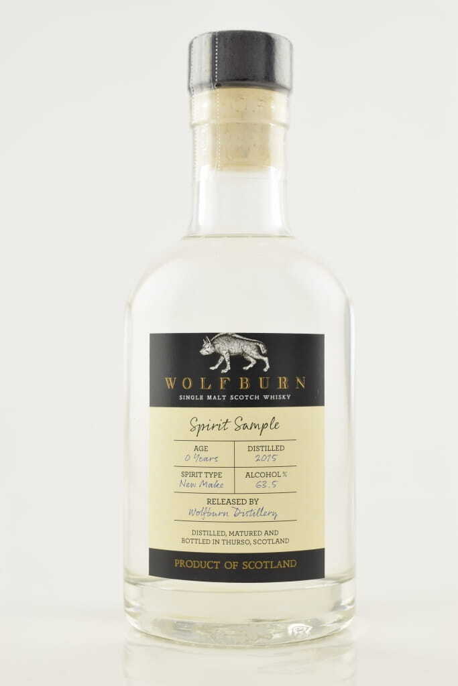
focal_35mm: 60
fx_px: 1145
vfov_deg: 33.4
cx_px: 229
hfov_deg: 22.6
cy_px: 343
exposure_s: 1/13
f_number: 11
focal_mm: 40
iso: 100
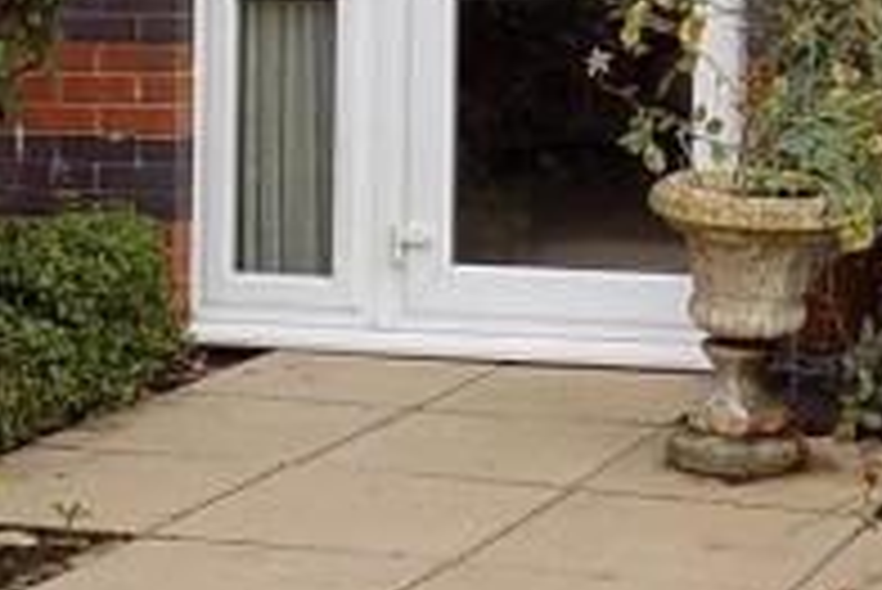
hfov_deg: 19.1
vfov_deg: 12.5
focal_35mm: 105
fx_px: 2574
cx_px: 799
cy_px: -272
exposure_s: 1/100
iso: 80
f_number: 3.4
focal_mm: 6.1
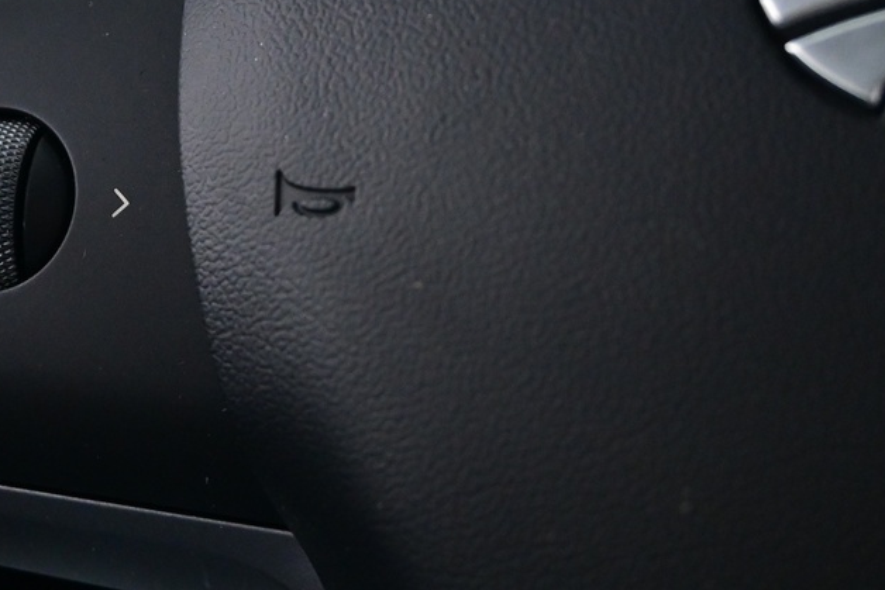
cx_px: -6
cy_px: 89
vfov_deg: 16.6
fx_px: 1999
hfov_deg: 23.9
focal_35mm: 81
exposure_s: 1/30
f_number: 4
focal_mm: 21
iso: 1800
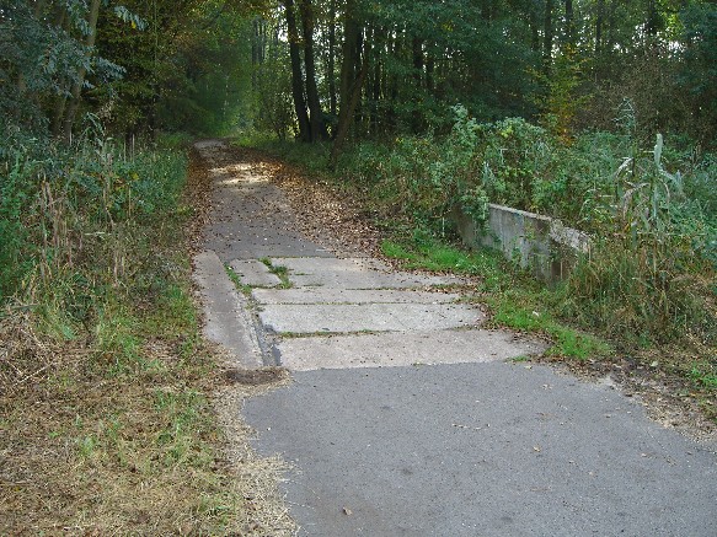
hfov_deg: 49.0
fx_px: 787
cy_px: 268
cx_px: 358
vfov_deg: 37.7
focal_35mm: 38
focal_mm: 7.9
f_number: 2.8
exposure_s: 1/100
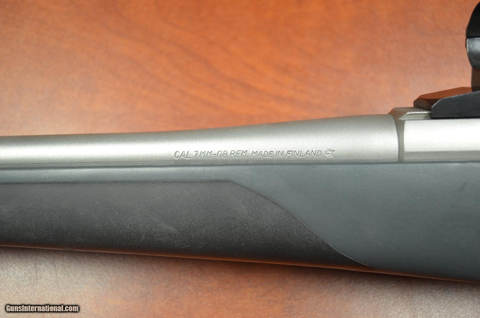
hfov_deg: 53.2
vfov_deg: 36.7
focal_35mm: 36
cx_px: 240
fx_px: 479
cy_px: 159
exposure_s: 1/50
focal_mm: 24
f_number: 4
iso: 800
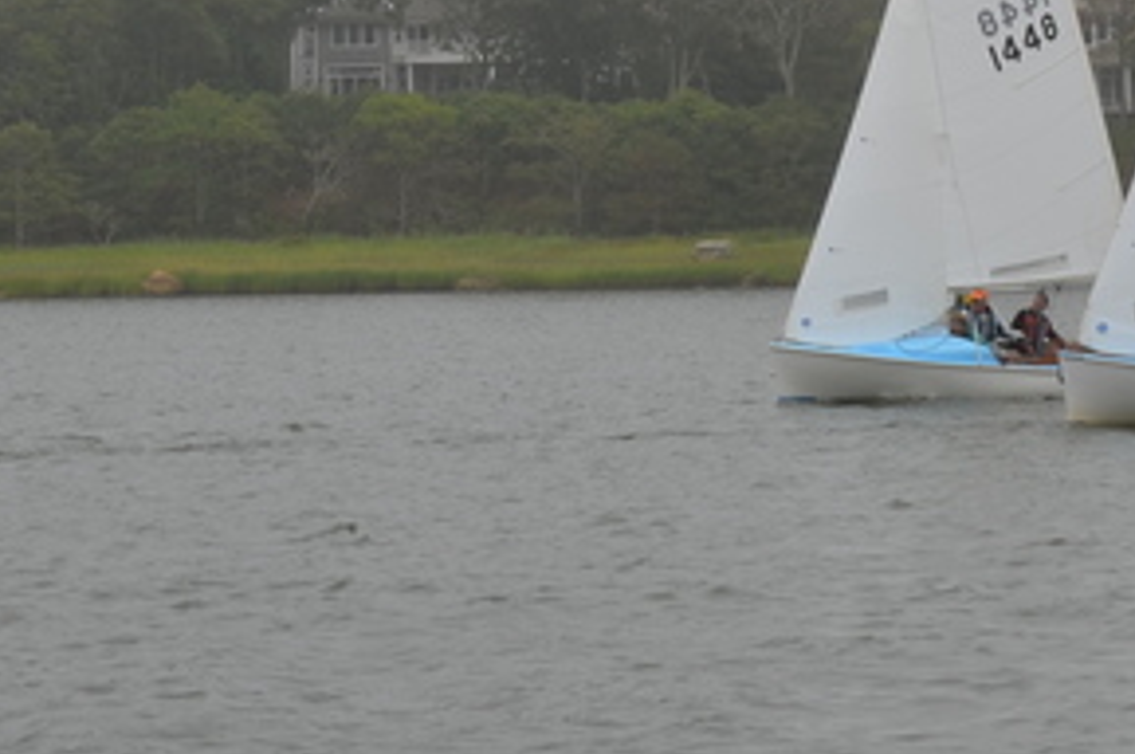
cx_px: 895
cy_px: -71
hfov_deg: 11.0
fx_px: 5850
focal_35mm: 186
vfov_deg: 7.3
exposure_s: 1/320
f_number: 9
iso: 100
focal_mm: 35
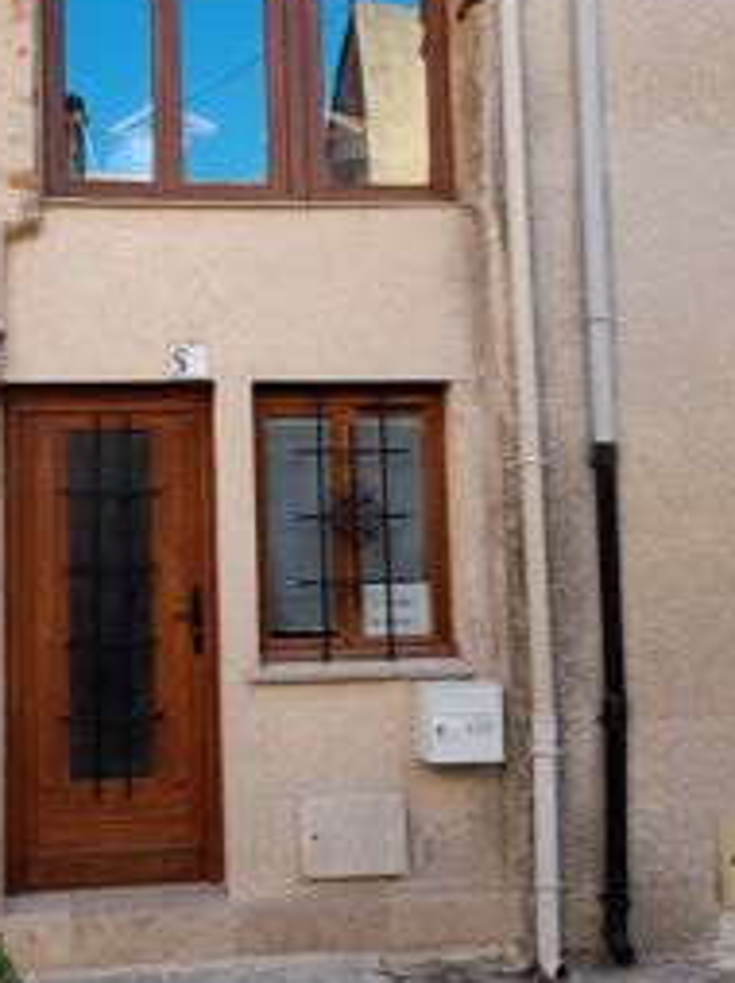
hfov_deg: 33.7
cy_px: 397
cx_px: 193
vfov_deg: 44.6
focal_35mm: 42
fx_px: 1191
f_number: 2
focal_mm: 4.6
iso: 20
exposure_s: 1/144
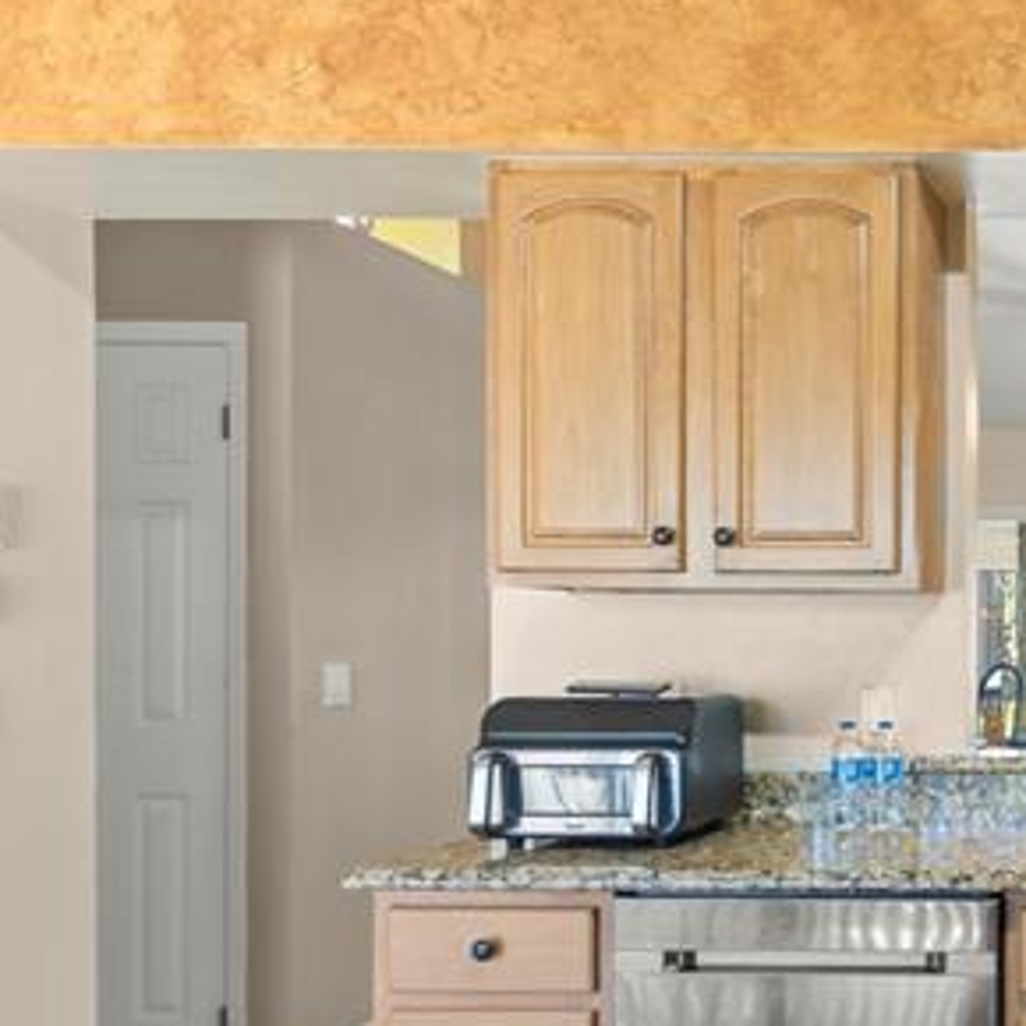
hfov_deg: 31.3
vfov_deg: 37.4
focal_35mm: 45
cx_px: 1242
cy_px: 623
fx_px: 1509
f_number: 8
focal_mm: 10
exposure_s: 2.5
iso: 100
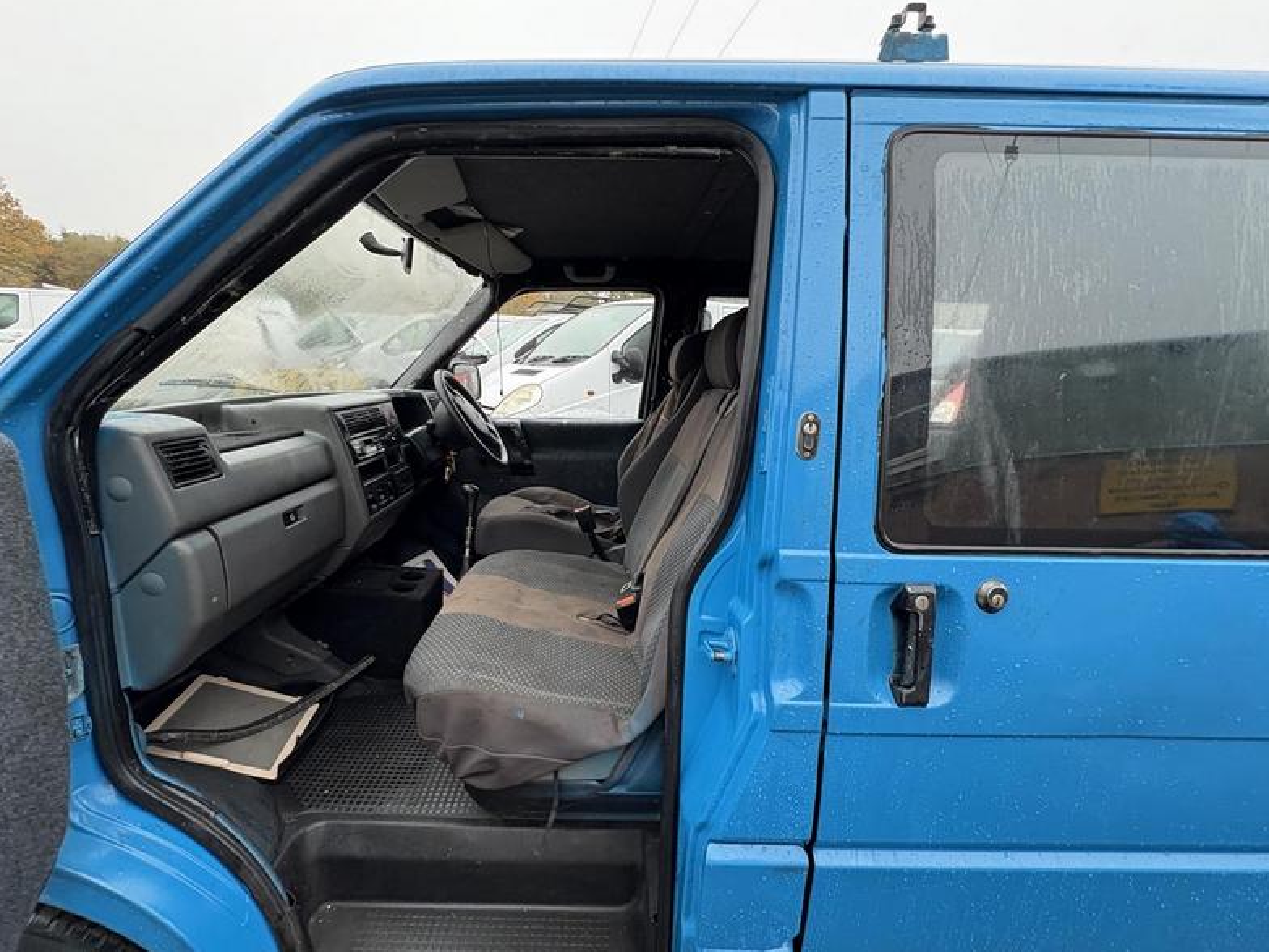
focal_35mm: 16
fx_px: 587
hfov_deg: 94.4
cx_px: 609
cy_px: 512
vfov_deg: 78.0
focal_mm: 2.22
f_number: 2.2
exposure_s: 1/99
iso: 200
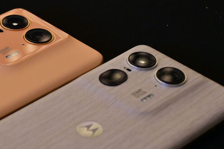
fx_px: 871
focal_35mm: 140
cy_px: 34
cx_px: 21
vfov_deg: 9.8
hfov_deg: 14.5
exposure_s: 1/80
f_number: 6
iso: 640
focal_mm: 48
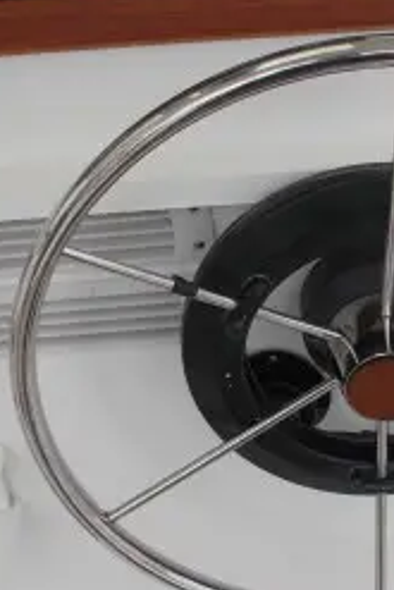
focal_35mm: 61
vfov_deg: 32.9
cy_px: 305
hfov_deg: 21.9
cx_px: 341
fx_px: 1000
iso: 80
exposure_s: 1/500
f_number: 3.3
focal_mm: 4.1
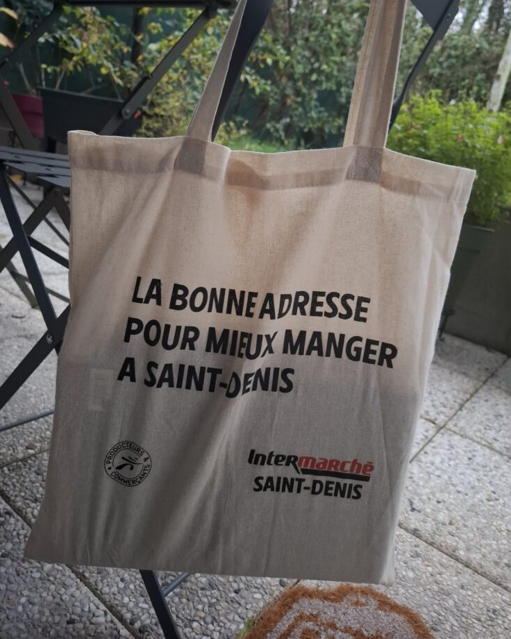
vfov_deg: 67.9
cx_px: 245
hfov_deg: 56.8
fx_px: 473
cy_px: 288
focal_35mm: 25
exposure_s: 1/25
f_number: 1.8
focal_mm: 5.54
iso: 500
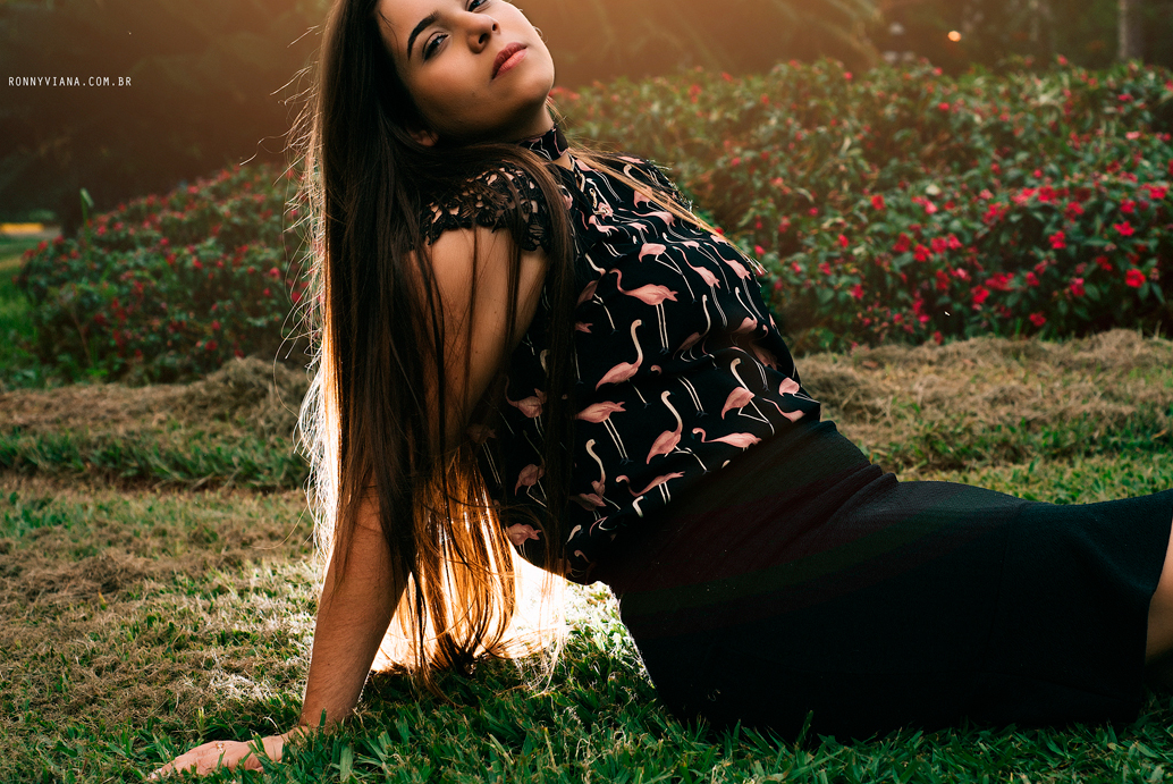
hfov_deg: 34.5
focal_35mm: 58
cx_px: 601
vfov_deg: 23.4
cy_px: 343
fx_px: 1891
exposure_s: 1/200
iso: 200
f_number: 5
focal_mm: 50
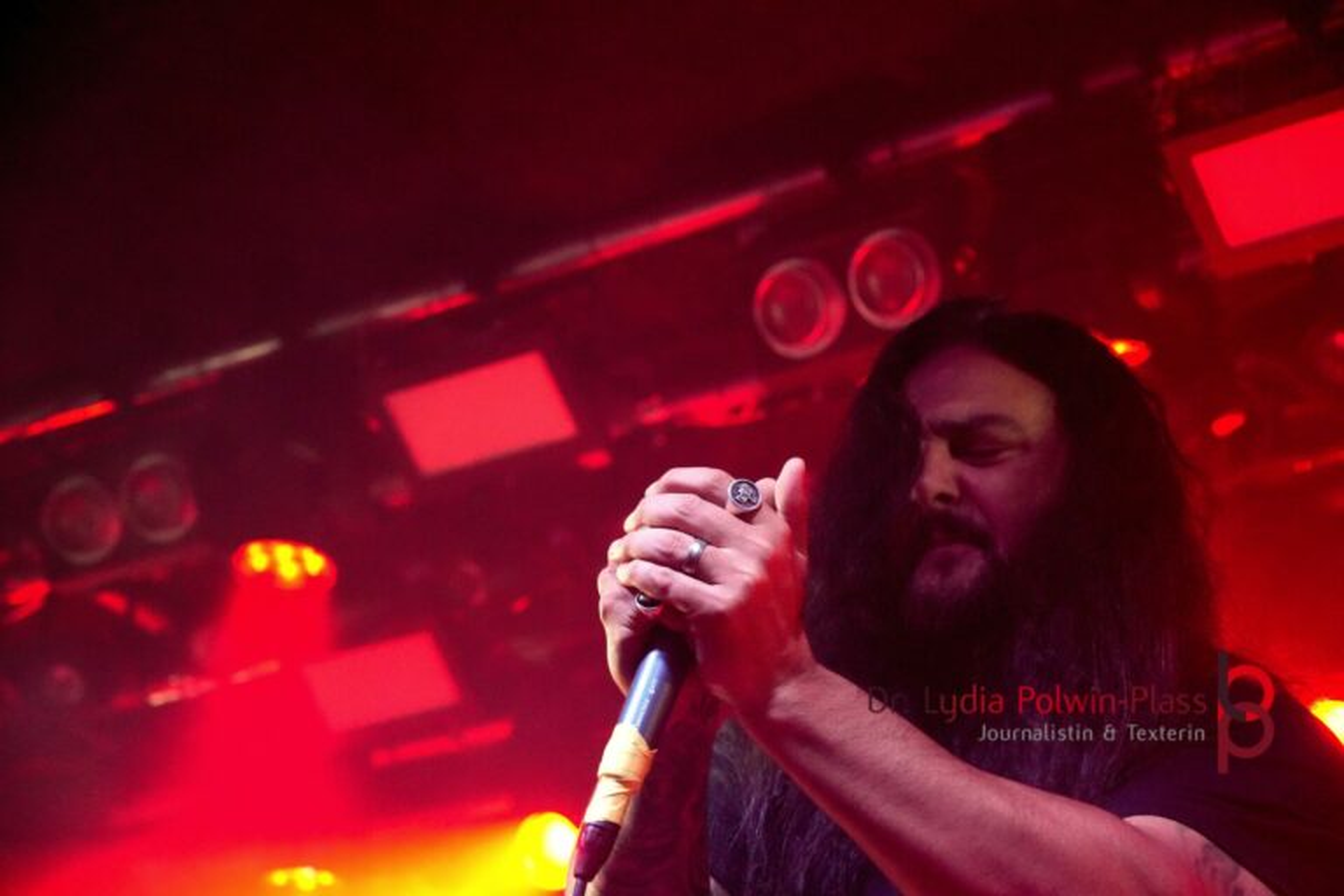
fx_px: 3248
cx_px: 672
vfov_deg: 15.7
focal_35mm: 87
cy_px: 448
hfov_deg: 23.4
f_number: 4.5
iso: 6400
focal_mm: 58
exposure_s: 1/80
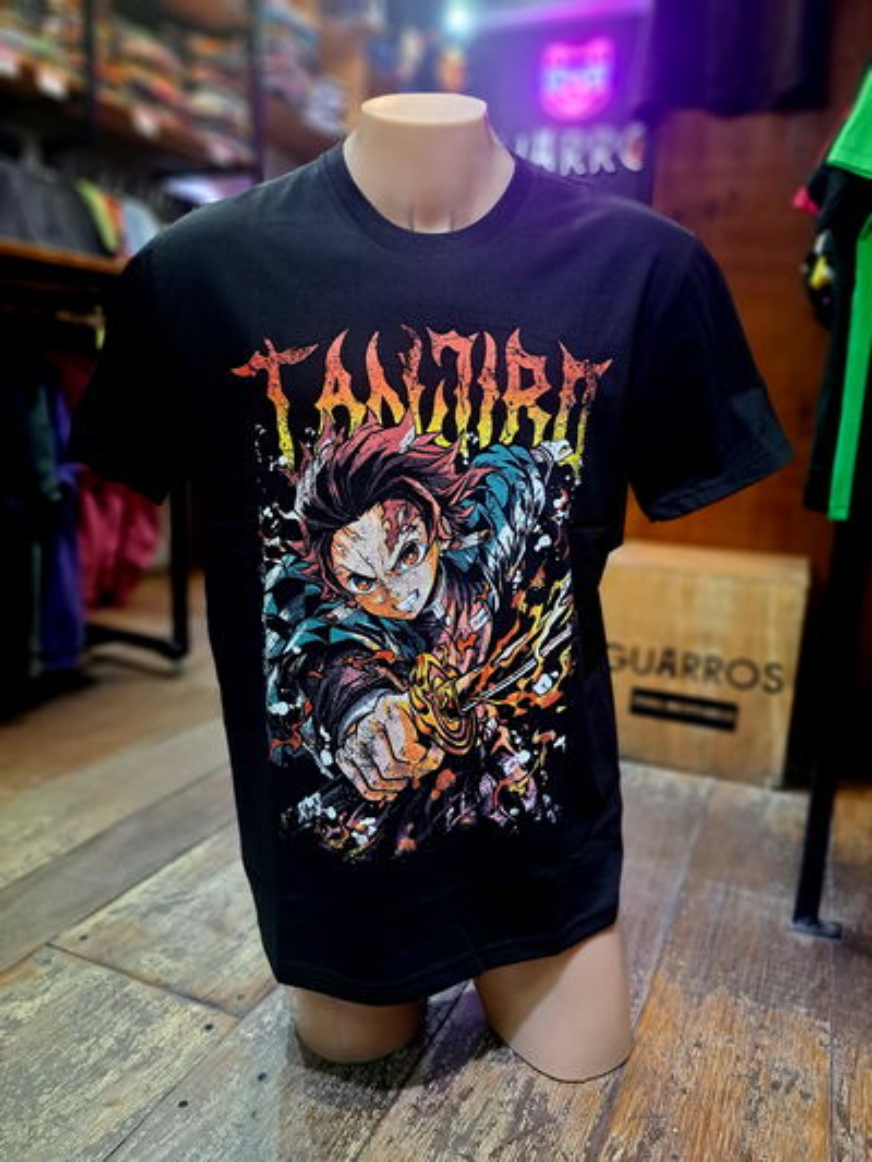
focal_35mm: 24
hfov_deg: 56.8
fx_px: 806
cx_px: 436
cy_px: 581
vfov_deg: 71.6
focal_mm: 5.23
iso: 160
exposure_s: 1/50
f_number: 1.8
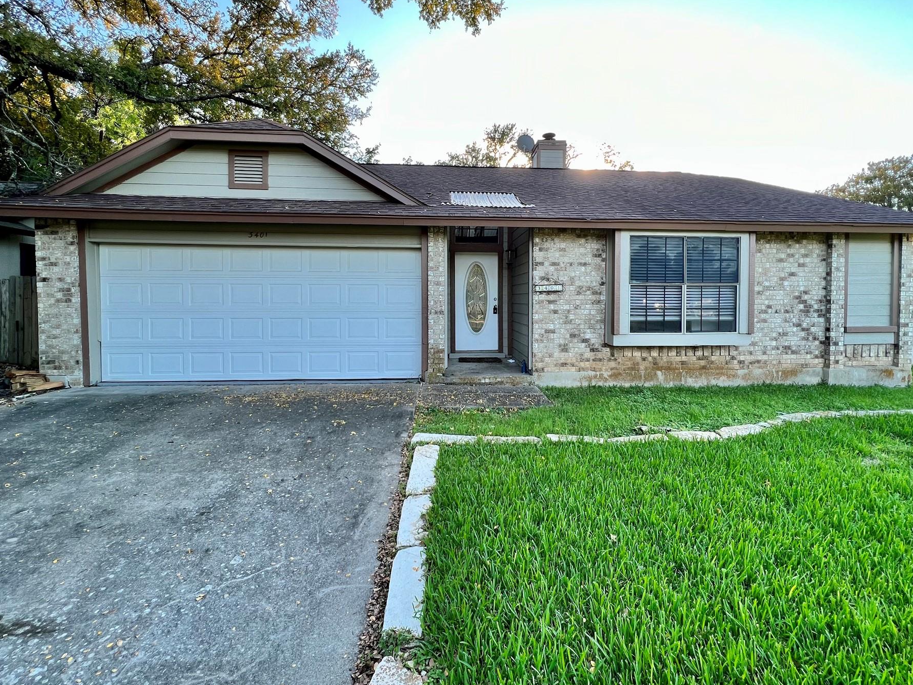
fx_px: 396
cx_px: 476
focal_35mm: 15
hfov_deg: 98.1
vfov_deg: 81.5
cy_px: 308
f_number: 1.8
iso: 32
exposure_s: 1/128
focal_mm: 1.57
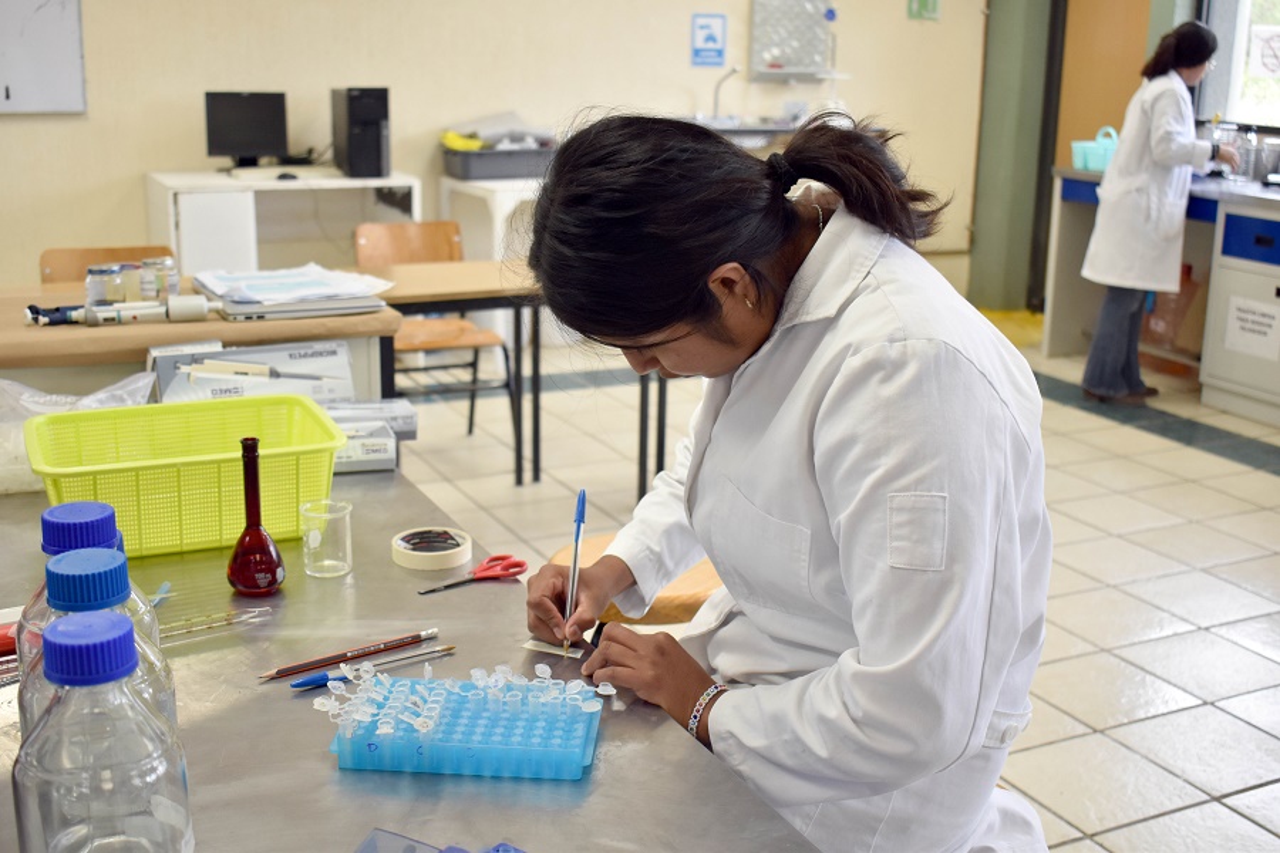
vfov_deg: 33.0
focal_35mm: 40
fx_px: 1440
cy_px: 426
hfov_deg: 47.9
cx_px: 640
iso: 800
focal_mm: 27
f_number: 4.5
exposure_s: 1/160
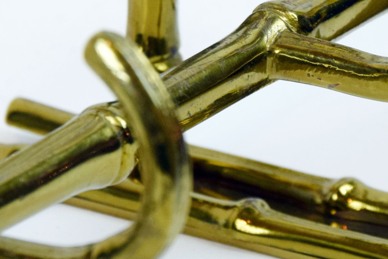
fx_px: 4741
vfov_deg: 3.1
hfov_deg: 4.7
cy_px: 16
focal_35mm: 440
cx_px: 344
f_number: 7.1
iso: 400
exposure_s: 1/200
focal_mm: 90
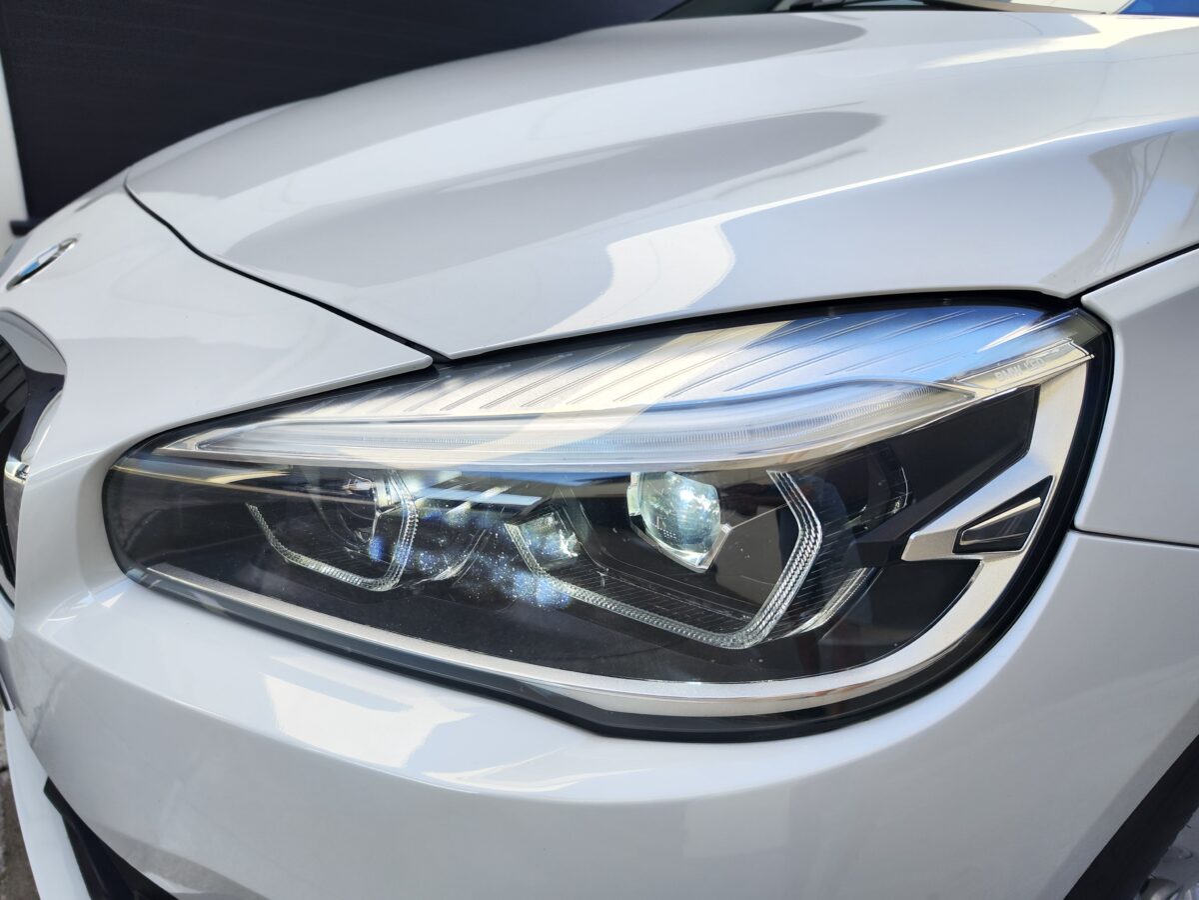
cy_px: 450
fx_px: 797
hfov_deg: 73.9
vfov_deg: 58.9
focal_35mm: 23
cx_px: 600
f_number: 1.69
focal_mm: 7.01
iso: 50
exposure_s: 1/248
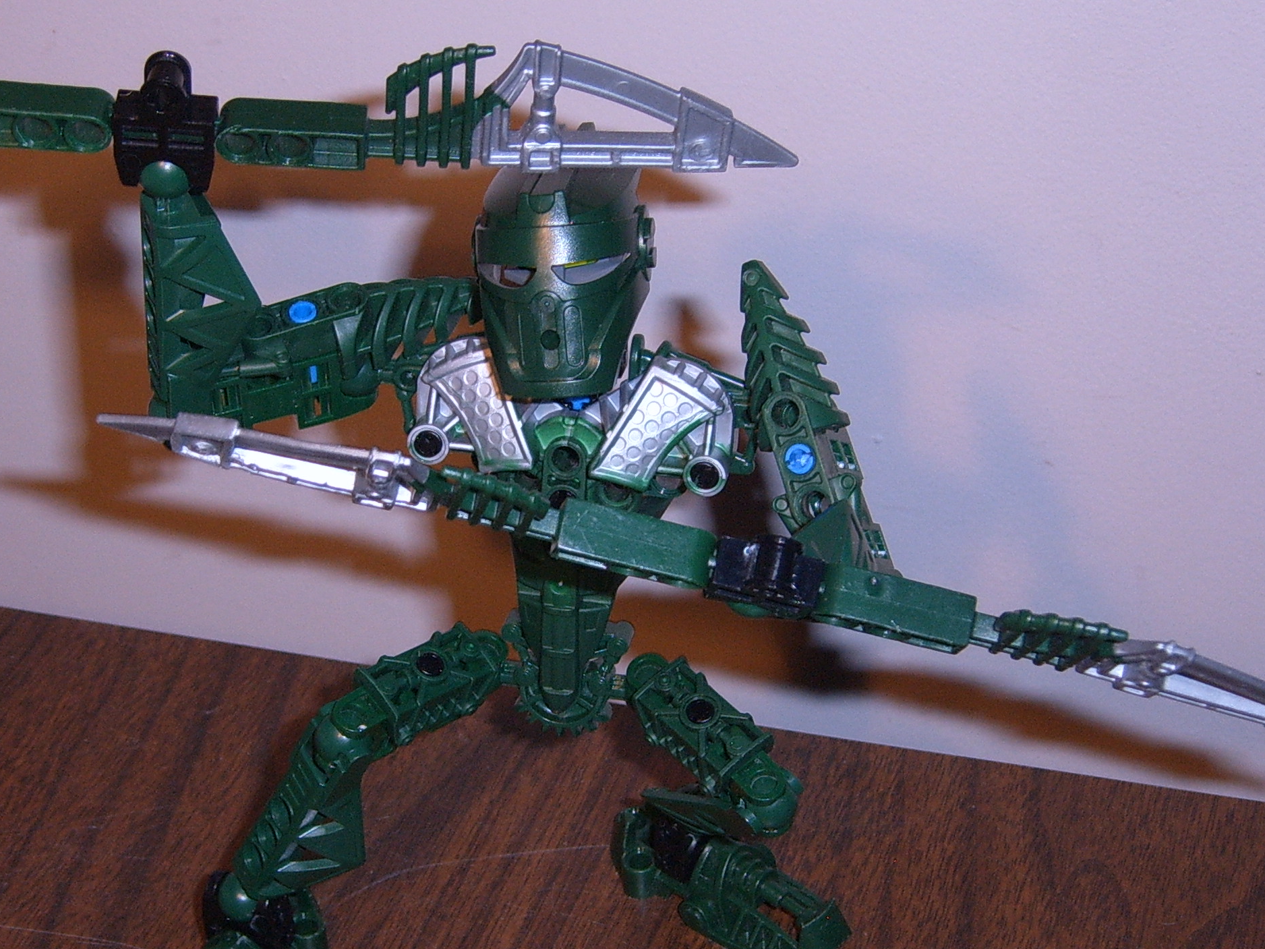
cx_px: 488
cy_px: 521
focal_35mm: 76
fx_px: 2777
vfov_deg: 19.4
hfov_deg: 25.6
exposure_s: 1/45
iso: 69
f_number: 3.4
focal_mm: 9.1
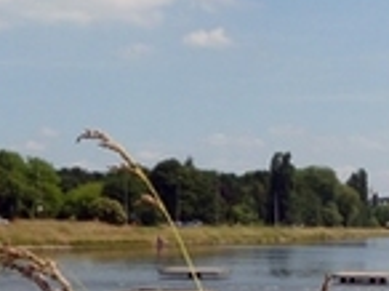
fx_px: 1156
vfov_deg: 14.0
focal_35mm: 103
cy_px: 336
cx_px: 248
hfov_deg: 19.1
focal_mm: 4.5
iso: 80
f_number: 5.6
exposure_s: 1/400
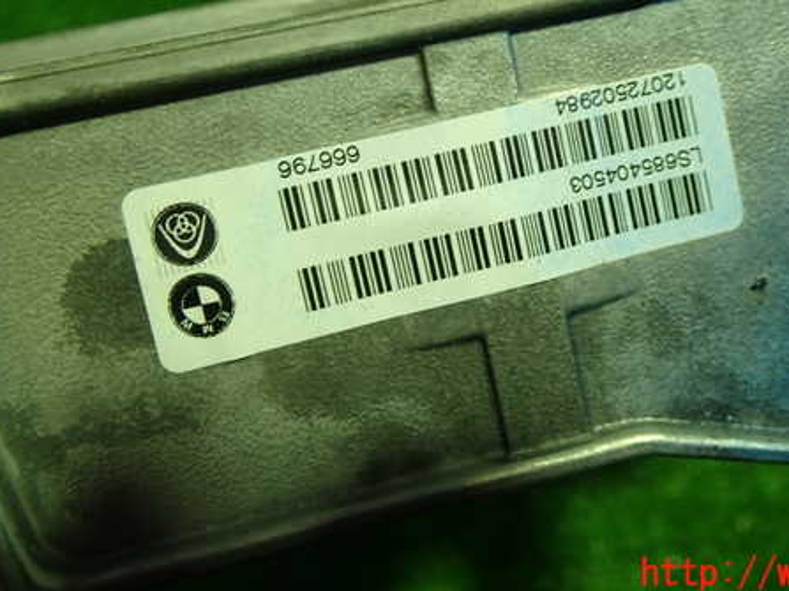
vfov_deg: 33.3
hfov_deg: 43.4
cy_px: 199
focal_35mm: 43
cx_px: 510
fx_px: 980
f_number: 2.4
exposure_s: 1/50
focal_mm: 5.79
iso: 200
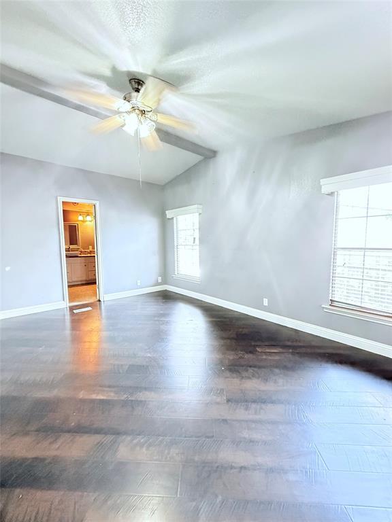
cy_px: 261
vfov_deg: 102.1
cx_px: 196
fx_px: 211
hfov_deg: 85.7
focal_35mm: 14
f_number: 2.2
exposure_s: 1/40
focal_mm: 2.22
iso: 1000
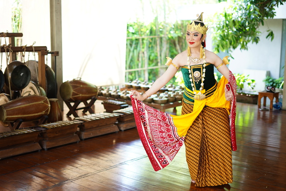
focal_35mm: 50
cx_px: 143
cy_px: 96
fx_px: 397
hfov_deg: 39.6
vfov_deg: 27.0
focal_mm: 50
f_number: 1.8
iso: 500
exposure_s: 1/500
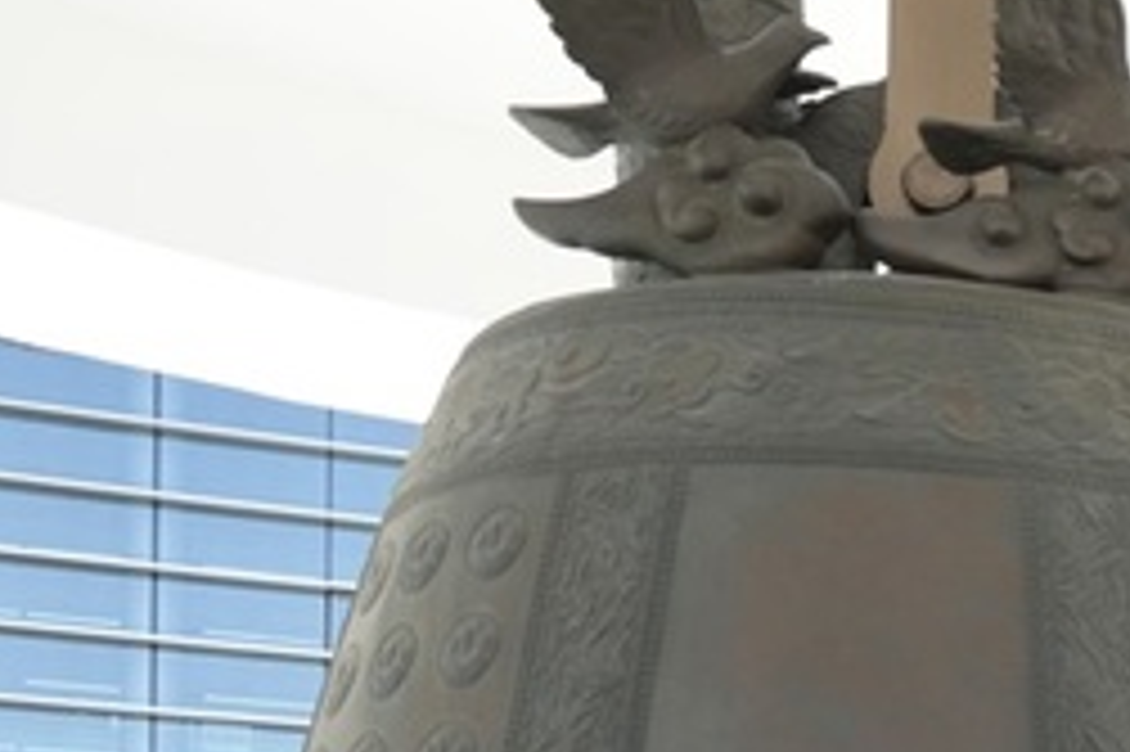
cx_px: 1873
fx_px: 2698
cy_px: 1247
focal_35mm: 86
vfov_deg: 14.4
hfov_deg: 19.4
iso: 400
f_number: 5.6
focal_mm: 24
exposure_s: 1/400
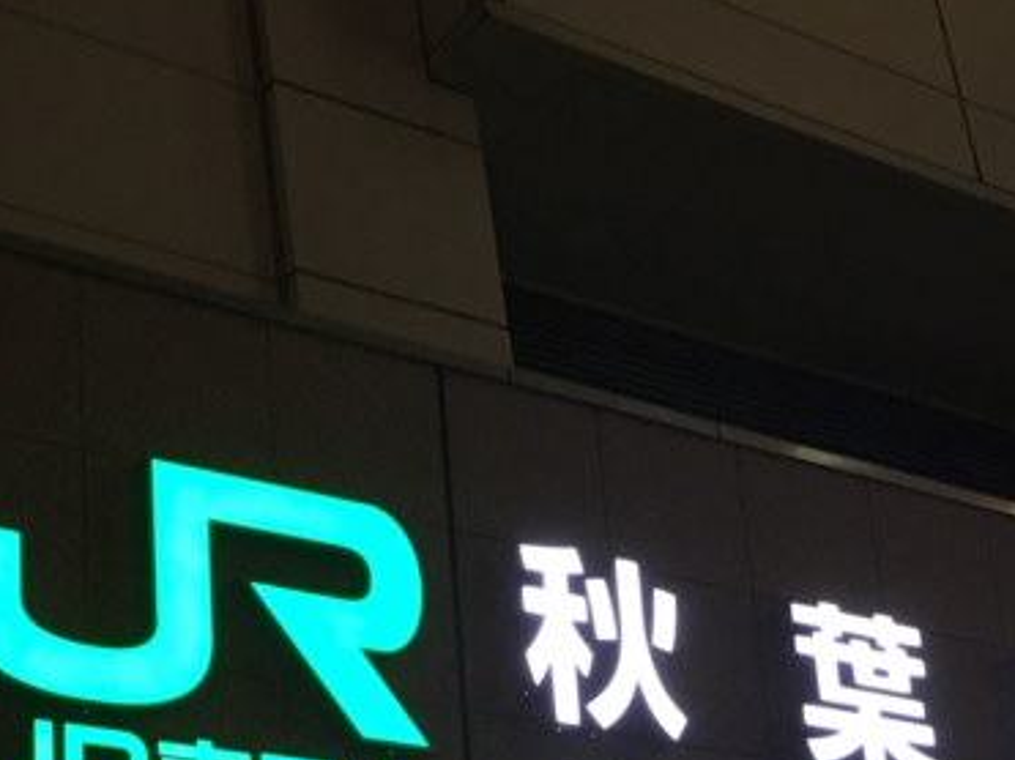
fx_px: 2345
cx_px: 583
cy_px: 757
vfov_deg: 18.0
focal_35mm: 80
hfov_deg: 24.4
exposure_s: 1/30
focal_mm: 4.15
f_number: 2.2
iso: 125
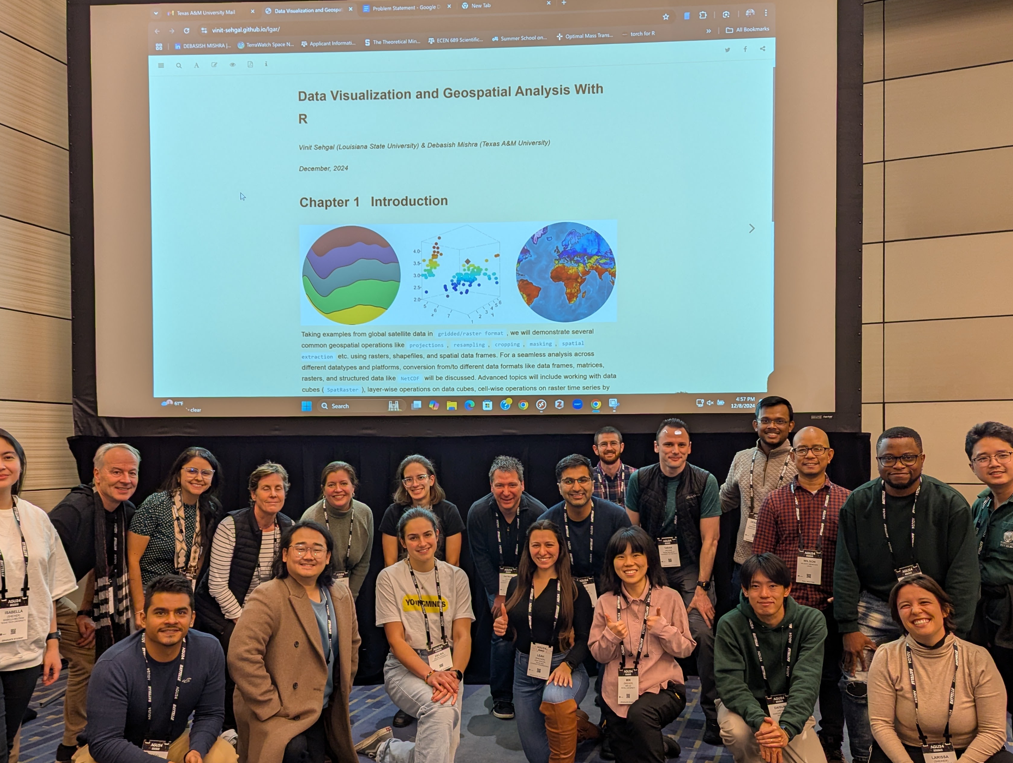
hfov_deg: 61.5
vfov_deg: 48.1
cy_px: 453
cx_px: 460
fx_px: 850
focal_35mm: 29
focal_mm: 6.81
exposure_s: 1/22.5
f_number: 1.85
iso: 36
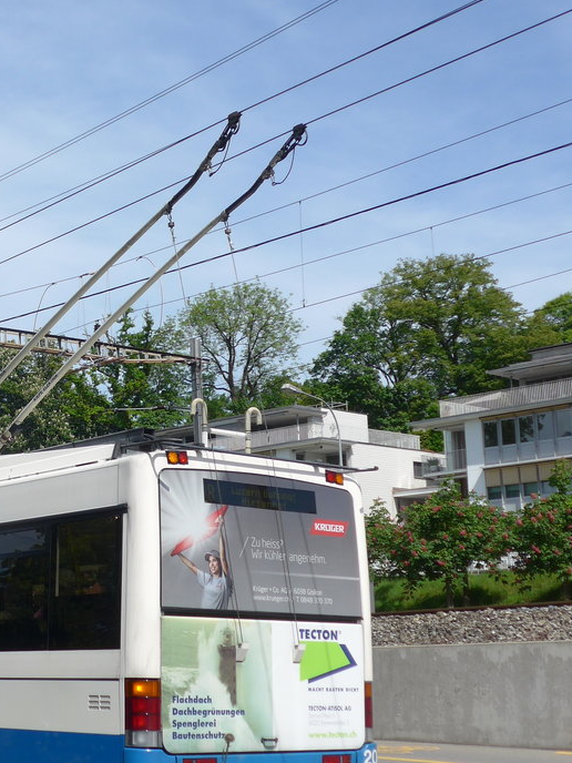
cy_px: 427
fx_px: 1498
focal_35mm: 68
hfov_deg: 20.9
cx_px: -3
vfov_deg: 28.5
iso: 80
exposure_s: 1/2000
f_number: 2.8
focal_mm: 8
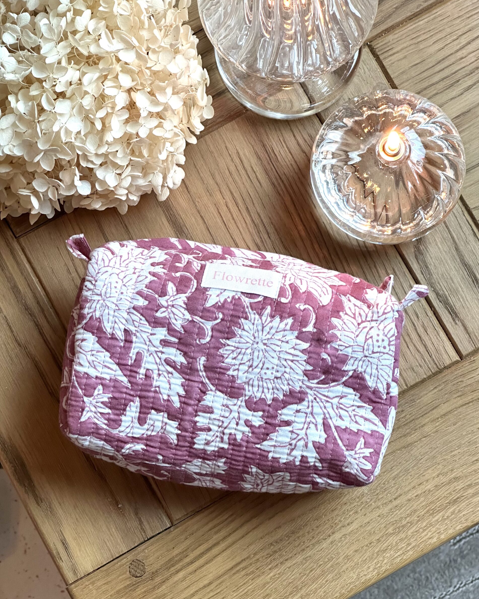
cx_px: 242
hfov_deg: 18.9
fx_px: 1435
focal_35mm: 81
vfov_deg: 23.6
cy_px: 286
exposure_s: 1/50
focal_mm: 9
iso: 200
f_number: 2.8
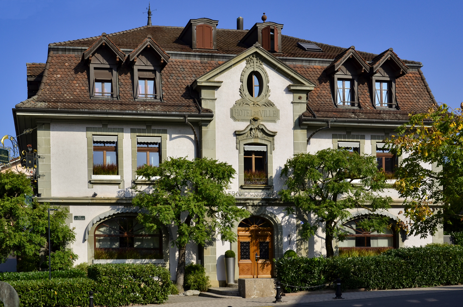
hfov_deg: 46.5
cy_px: 154
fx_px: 539
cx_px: 232
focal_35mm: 42
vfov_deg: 31.8
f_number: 13
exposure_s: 1/640
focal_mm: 28
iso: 200
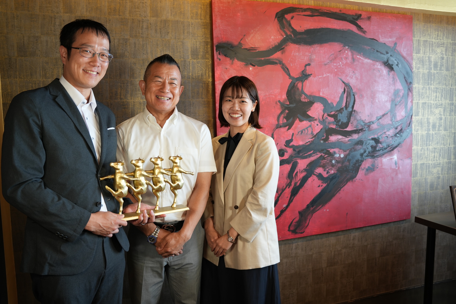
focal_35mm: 29
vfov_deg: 44.8
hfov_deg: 63.5
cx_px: 228
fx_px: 369
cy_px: 152
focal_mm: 29.1
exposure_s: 1/30
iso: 320
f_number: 4
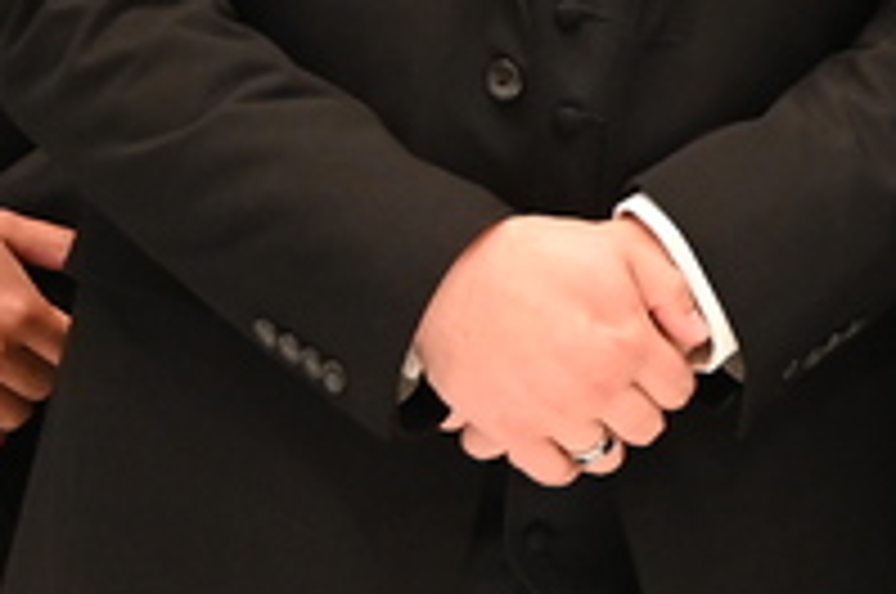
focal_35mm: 276
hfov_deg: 7.2
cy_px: -531
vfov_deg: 4.9
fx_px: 6858
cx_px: 1812
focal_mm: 43
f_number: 2.8
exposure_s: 1/125
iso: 2500
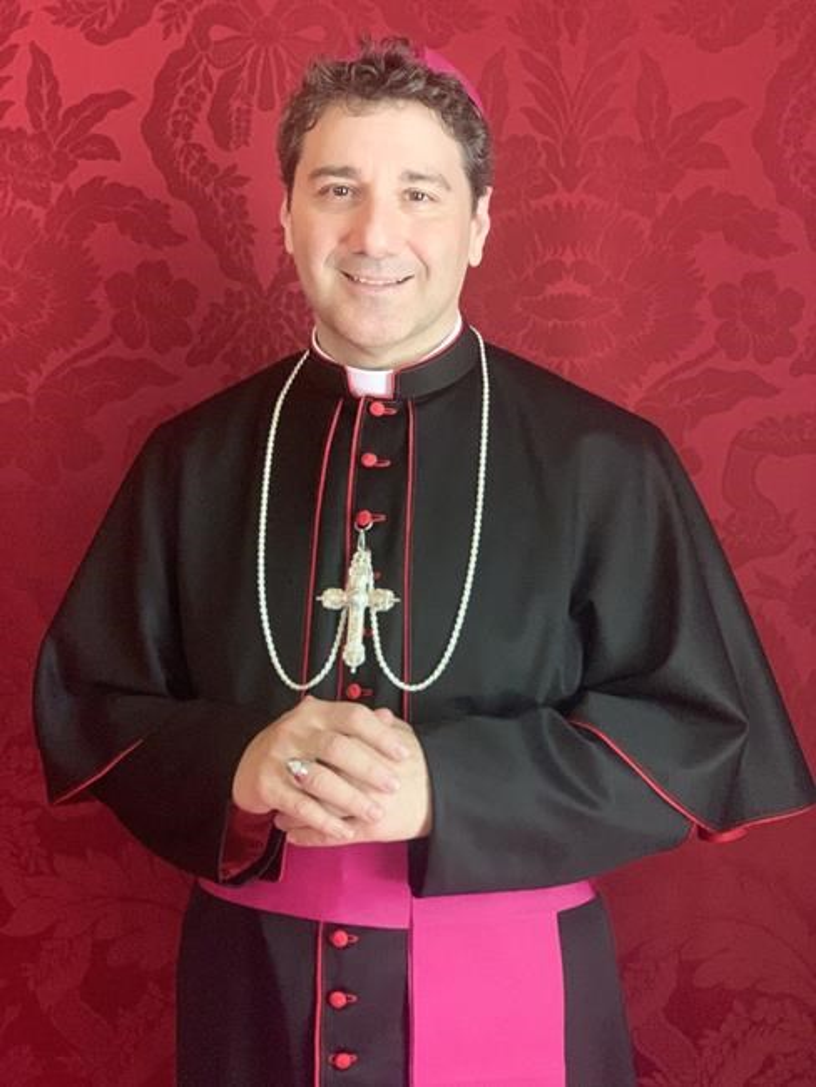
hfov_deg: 28.1
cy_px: 544
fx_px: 1633
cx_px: 408
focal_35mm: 52
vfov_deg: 36.8
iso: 400
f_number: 2.4
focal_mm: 6
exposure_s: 1/40
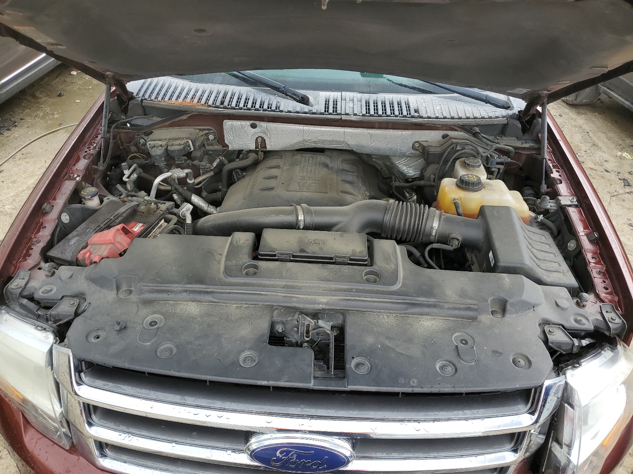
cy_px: 237
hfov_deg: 67.3
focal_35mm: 26
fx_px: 475
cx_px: 316
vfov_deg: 53.1
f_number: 1.5
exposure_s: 1/323
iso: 50
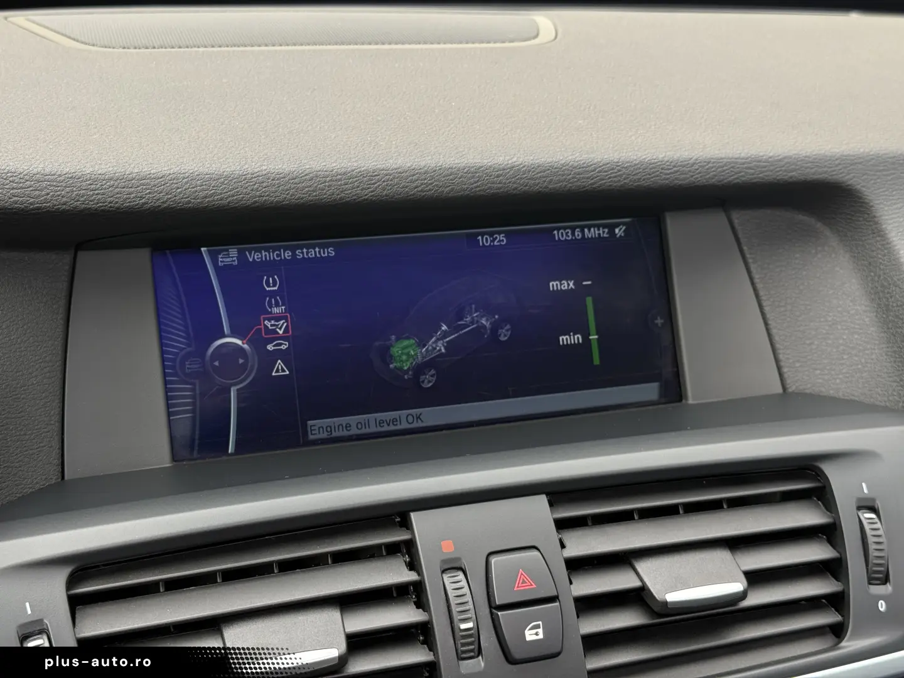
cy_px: 339
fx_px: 1254
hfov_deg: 39.7
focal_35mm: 48
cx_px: 452
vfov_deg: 30.3
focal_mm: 6.76
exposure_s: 1/253
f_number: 1.78
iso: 100
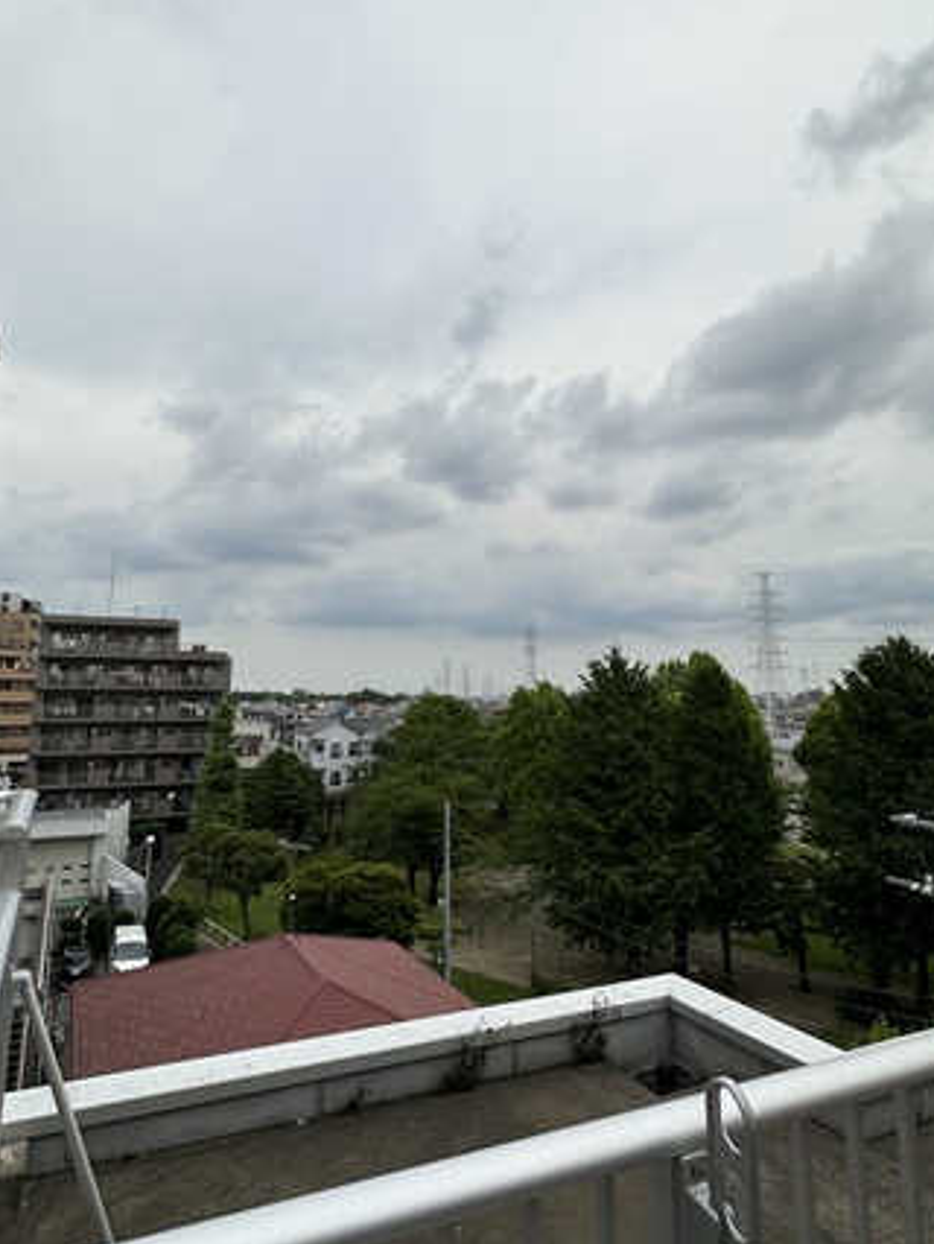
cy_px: 546
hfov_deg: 58.9
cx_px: 480
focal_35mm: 23
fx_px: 827
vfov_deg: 73.6
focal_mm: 2.22
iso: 50
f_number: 2.2
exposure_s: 1/2747
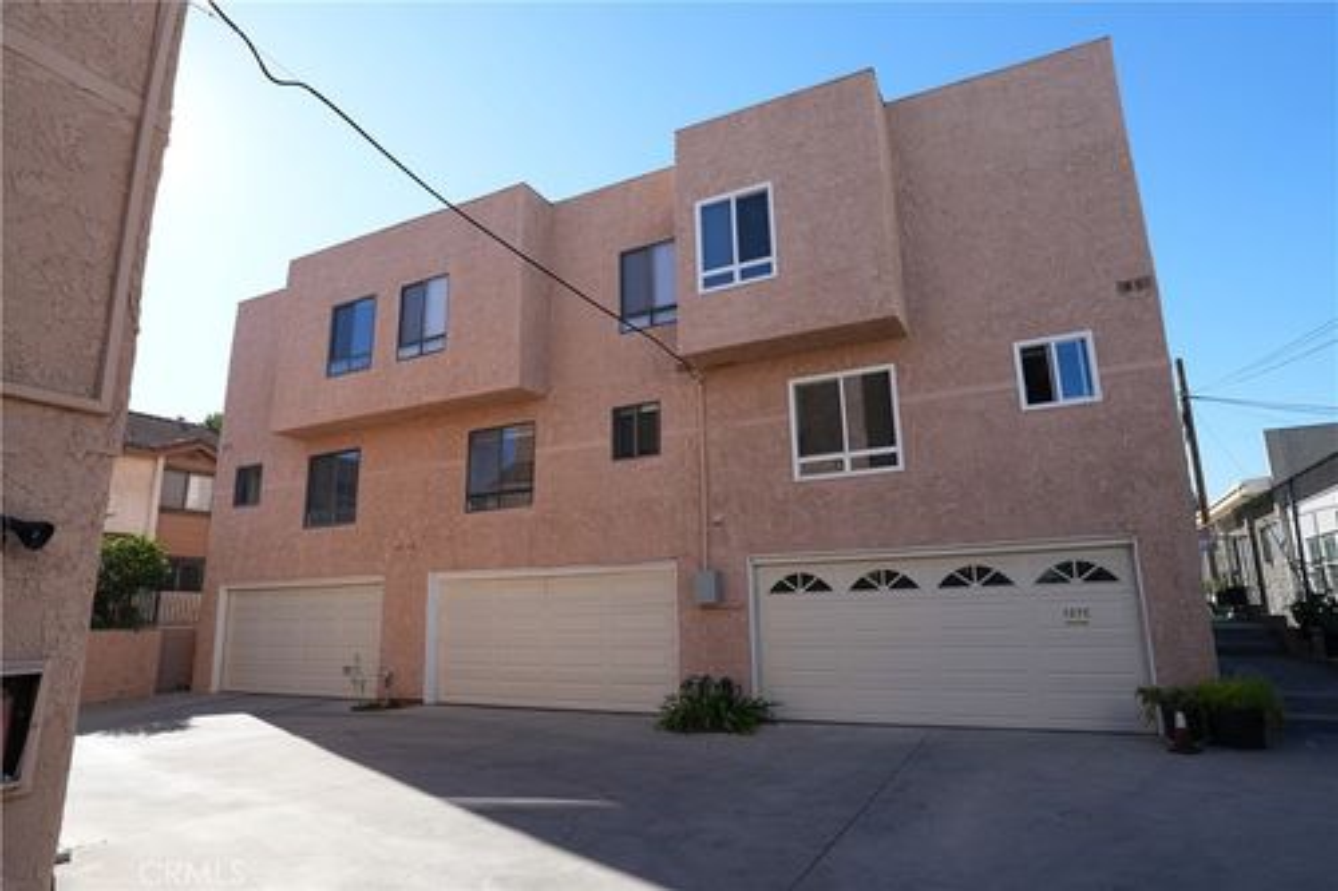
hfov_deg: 84.0
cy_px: 446
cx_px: 669
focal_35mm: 20
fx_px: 743
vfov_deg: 61.9
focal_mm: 20
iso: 100
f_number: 8
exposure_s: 1/125
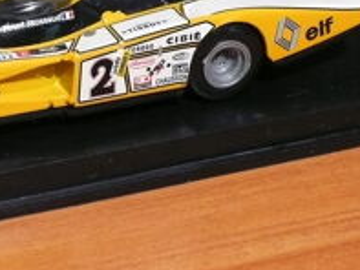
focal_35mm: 117
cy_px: 29
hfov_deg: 16.6
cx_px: 53
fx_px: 1218
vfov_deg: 12.6
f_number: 4.2
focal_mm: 7.8
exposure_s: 1/40
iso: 400
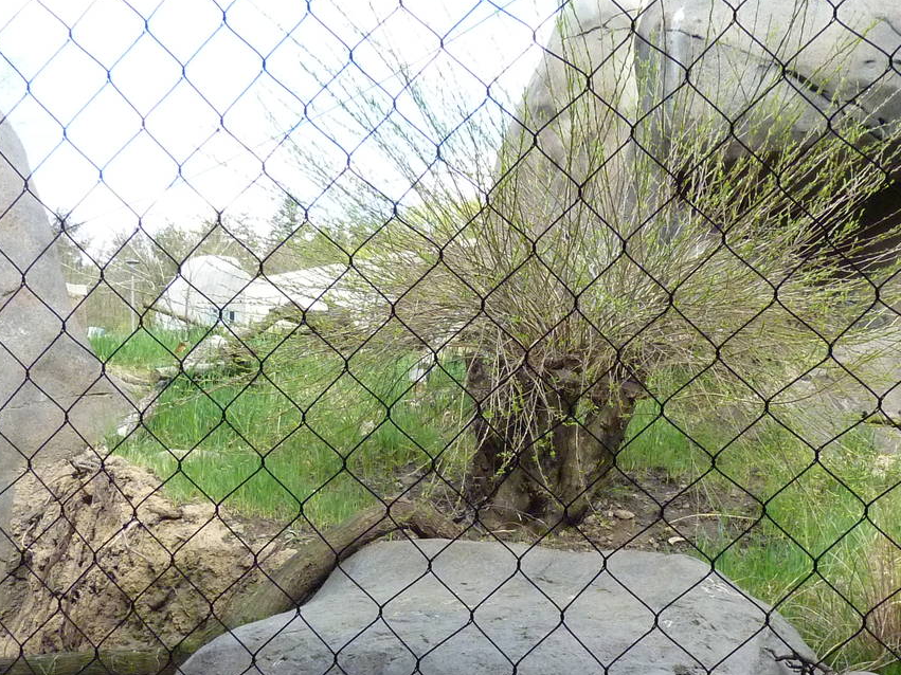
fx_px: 1223
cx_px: 494
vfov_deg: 30.4
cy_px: 501
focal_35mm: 47
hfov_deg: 40.4
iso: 320
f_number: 3.3
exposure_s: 1/500
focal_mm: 4.1
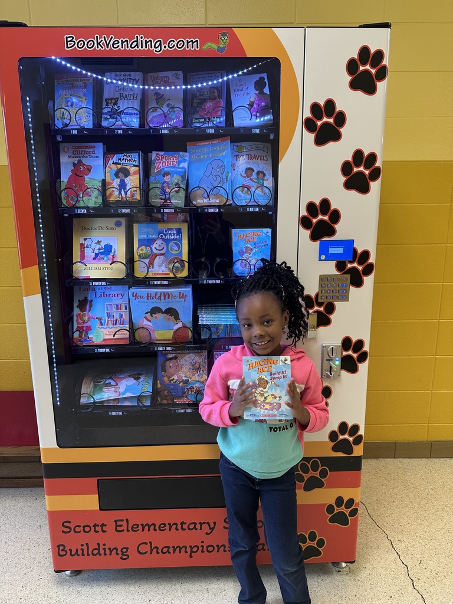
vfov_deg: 71.6
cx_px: 226
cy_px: 302
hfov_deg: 56.8
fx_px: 419
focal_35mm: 24
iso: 125
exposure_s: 1/60
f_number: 1.78
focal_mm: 6.86
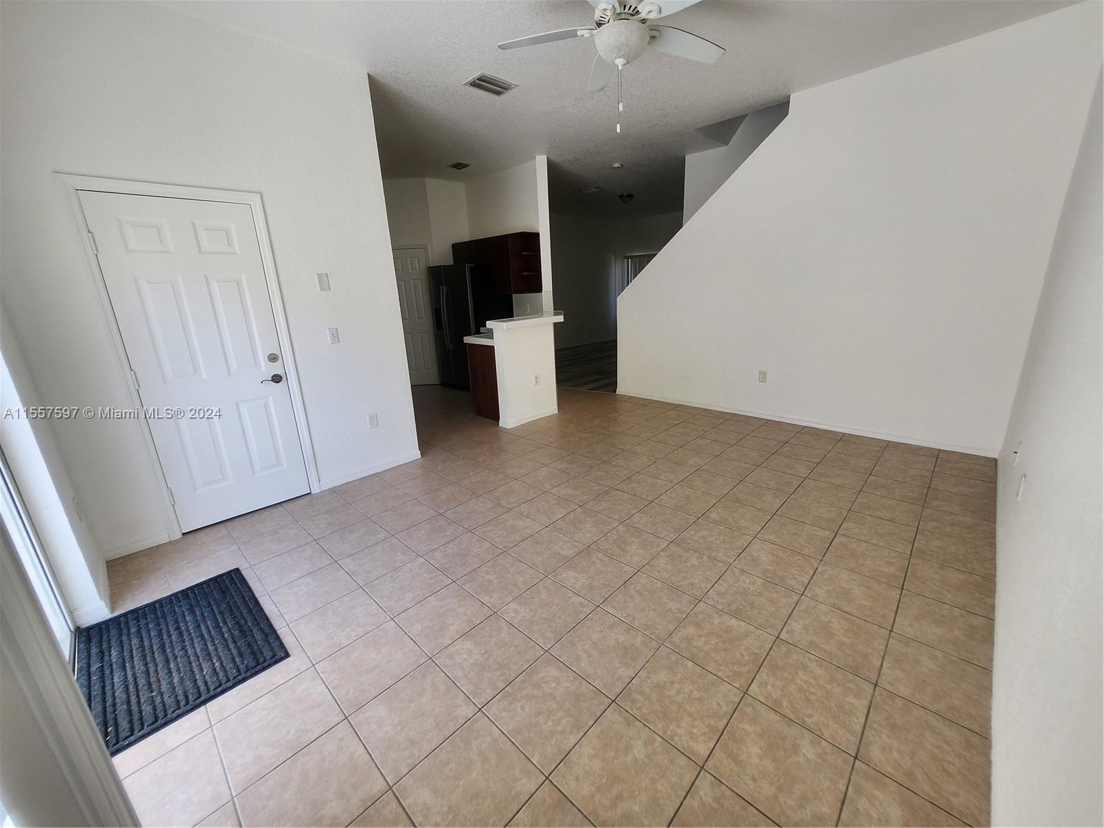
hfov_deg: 106.2
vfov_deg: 89.9
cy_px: 414
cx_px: 552
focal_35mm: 13
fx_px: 415
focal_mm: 1.74
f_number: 2.2
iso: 40
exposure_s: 1/120
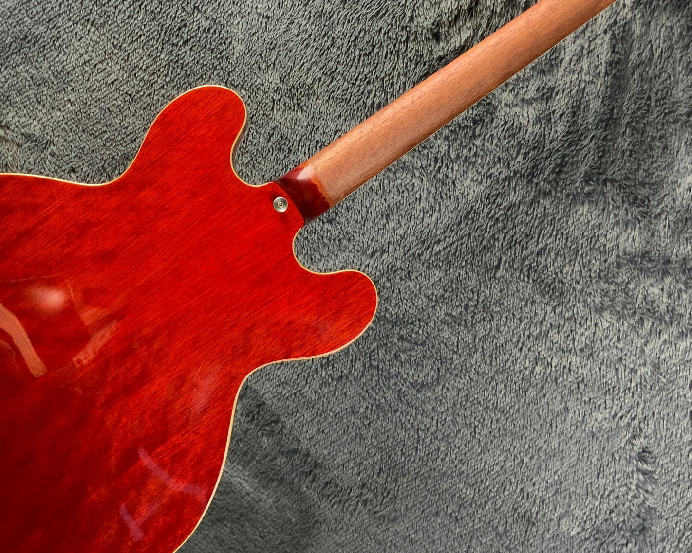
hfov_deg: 36.6
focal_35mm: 51
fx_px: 1045
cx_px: 307
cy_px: 199
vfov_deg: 29.5
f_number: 1.8
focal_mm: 3
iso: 100
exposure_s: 1/50
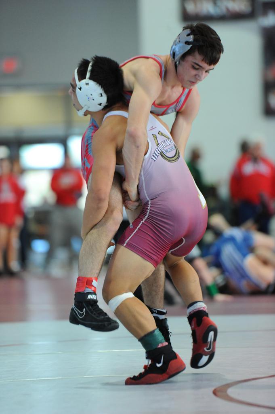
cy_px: 207
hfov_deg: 6.9
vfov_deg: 10.3
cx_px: 138
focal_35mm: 200
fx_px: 2295
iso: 2800
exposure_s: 1/640
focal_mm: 200
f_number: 2.8
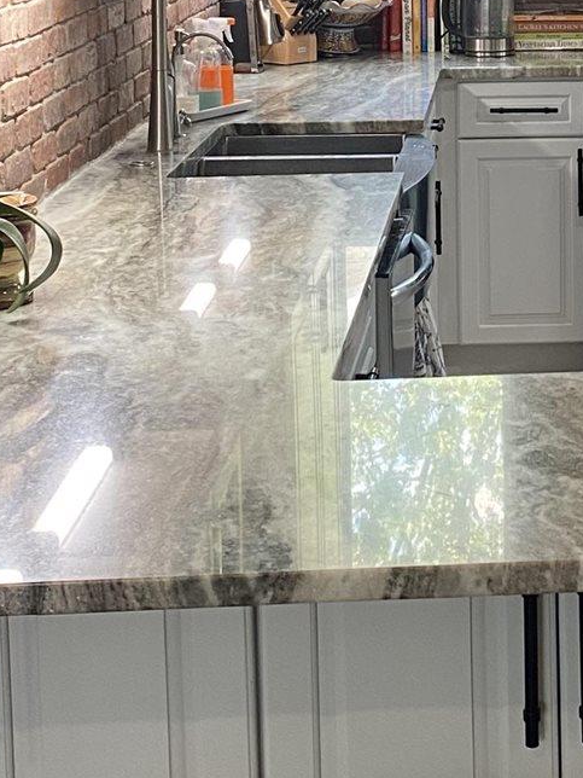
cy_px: 6
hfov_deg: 15.3
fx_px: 2088
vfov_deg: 20.4
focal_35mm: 93
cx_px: 702
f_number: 1.8
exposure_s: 1/60
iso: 100
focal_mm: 4.25
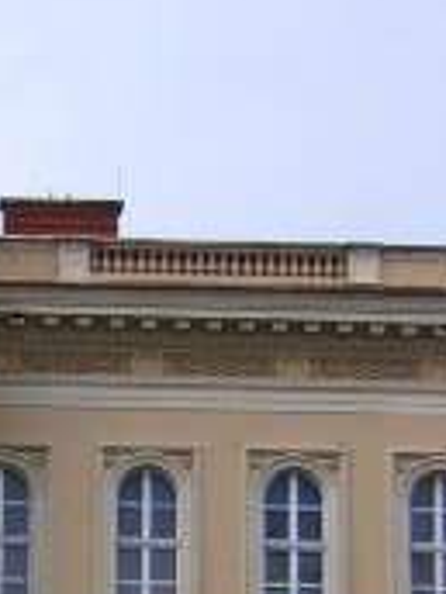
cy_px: 691
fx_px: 2422
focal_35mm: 141
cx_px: -197
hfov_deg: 10.2
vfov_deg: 13.6
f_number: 2.8
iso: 63
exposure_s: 1/500
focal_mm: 5.8
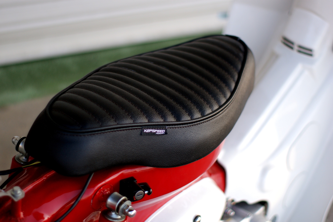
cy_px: 111
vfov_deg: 18.2
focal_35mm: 75
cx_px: 166
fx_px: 694
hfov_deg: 27.0
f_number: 1.4
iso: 100
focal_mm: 50
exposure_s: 1/1000
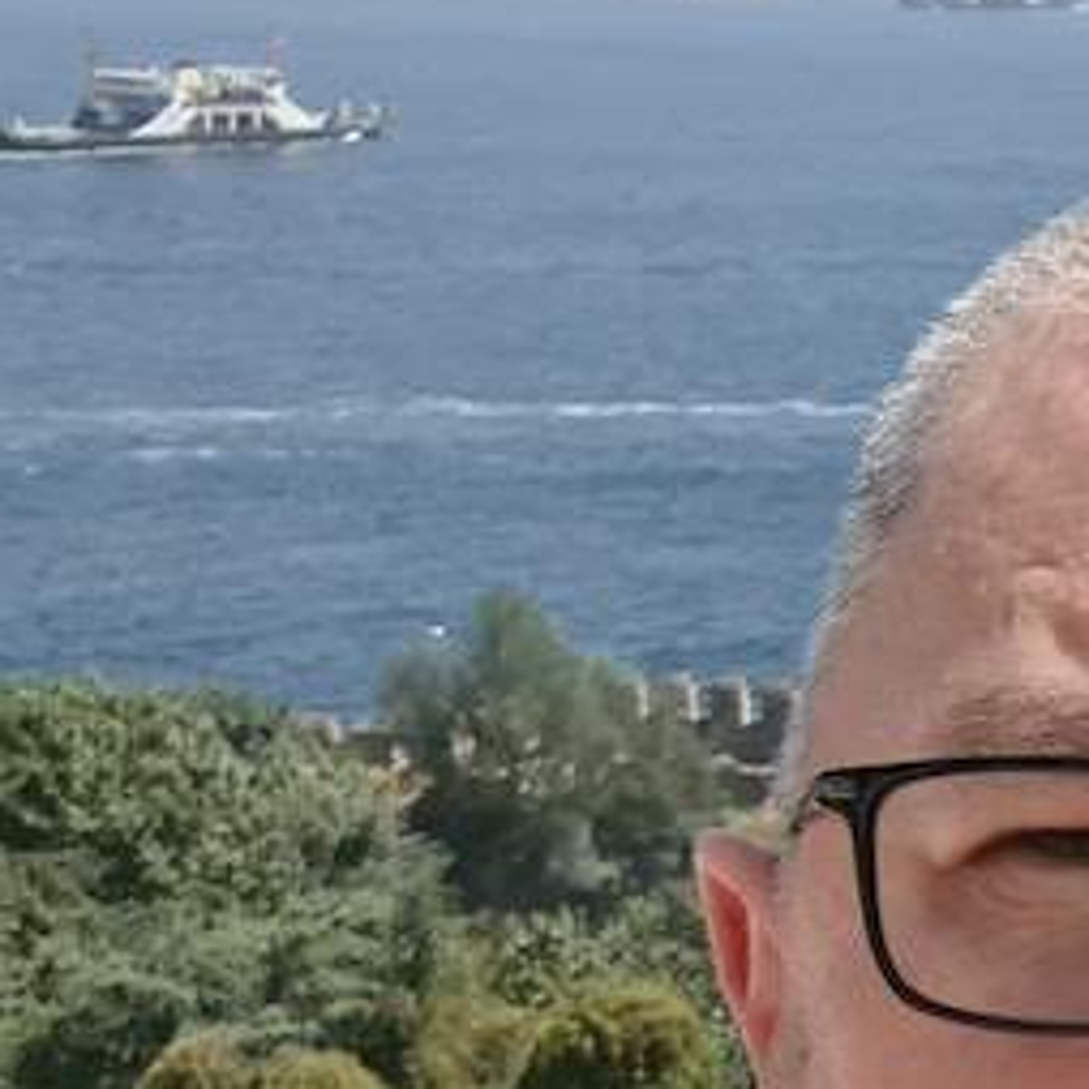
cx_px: 2049
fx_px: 3168
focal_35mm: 89
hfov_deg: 16.0
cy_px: 862
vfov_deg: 19.3
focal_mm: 3.3
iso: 50
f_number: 2.2
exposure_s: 1/1360
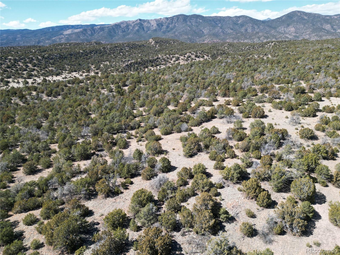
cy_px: 128
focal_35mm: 24
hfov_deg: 71.6
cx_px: 170
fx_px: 236
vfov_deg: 56.8
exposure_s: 1/2000
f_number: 1.7
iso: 200
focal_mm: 6.72
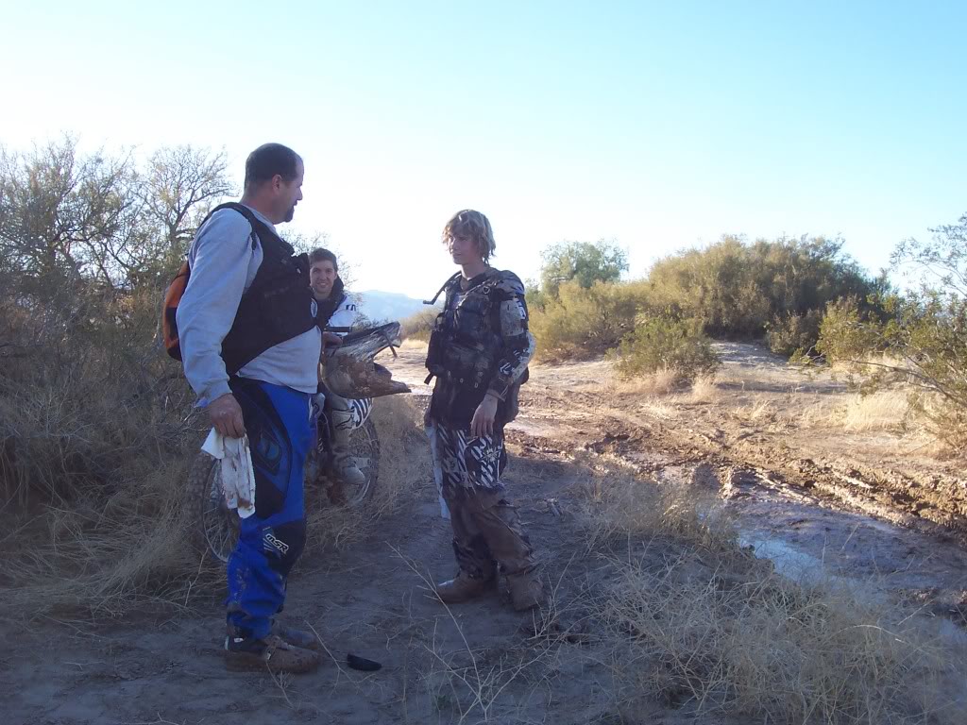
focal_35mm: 37
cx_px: 484
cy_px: 362
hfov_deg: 50.1
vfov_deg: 38.7
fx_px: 1034
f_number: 5.6
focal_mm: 5.6
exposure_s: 1/180
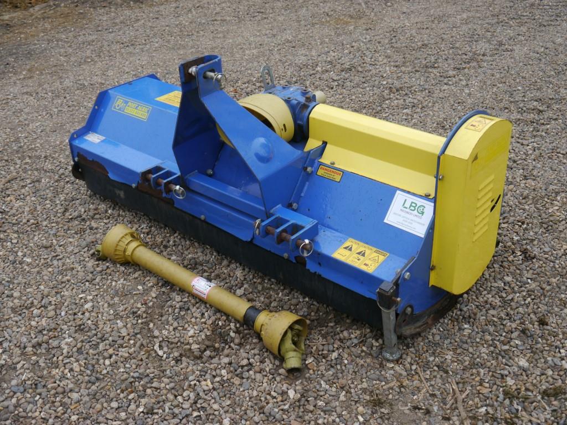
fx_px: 688
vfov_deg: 34.3
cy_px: 212
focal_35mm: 42
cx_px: 284
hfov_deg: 44.8
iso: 160
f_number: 5
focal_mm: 21
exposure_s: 1/160
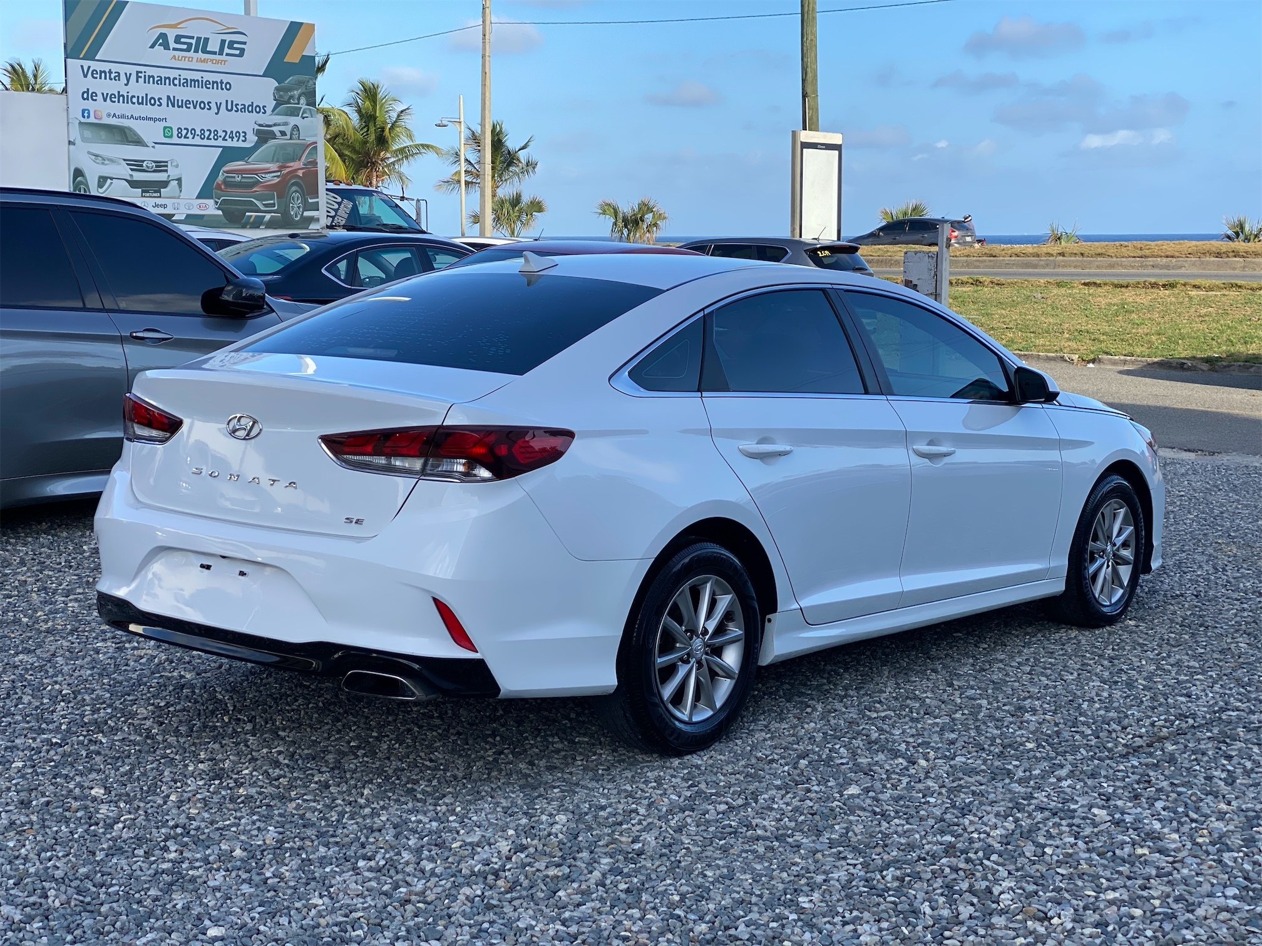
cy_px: 473
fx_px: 1896
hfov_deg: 36.8
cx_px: 631
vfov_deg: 28.0
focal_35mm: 52
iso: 20
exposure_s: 1/856
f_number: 2
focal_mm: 6
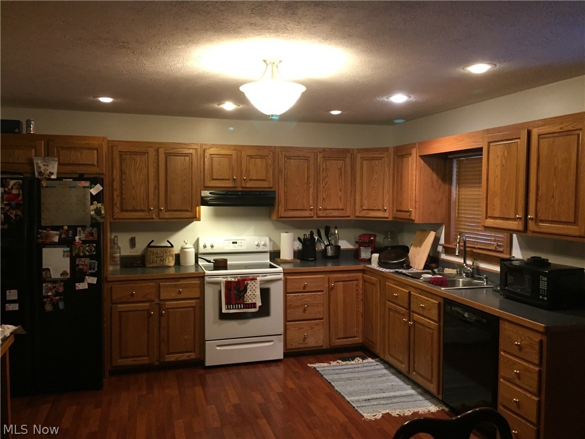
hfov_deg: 61.7
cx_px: 292
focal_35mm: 29
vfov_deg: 48.2
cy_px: 220
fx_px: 490
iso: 250
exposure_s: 1/24
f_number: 2.2
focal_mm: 4.15
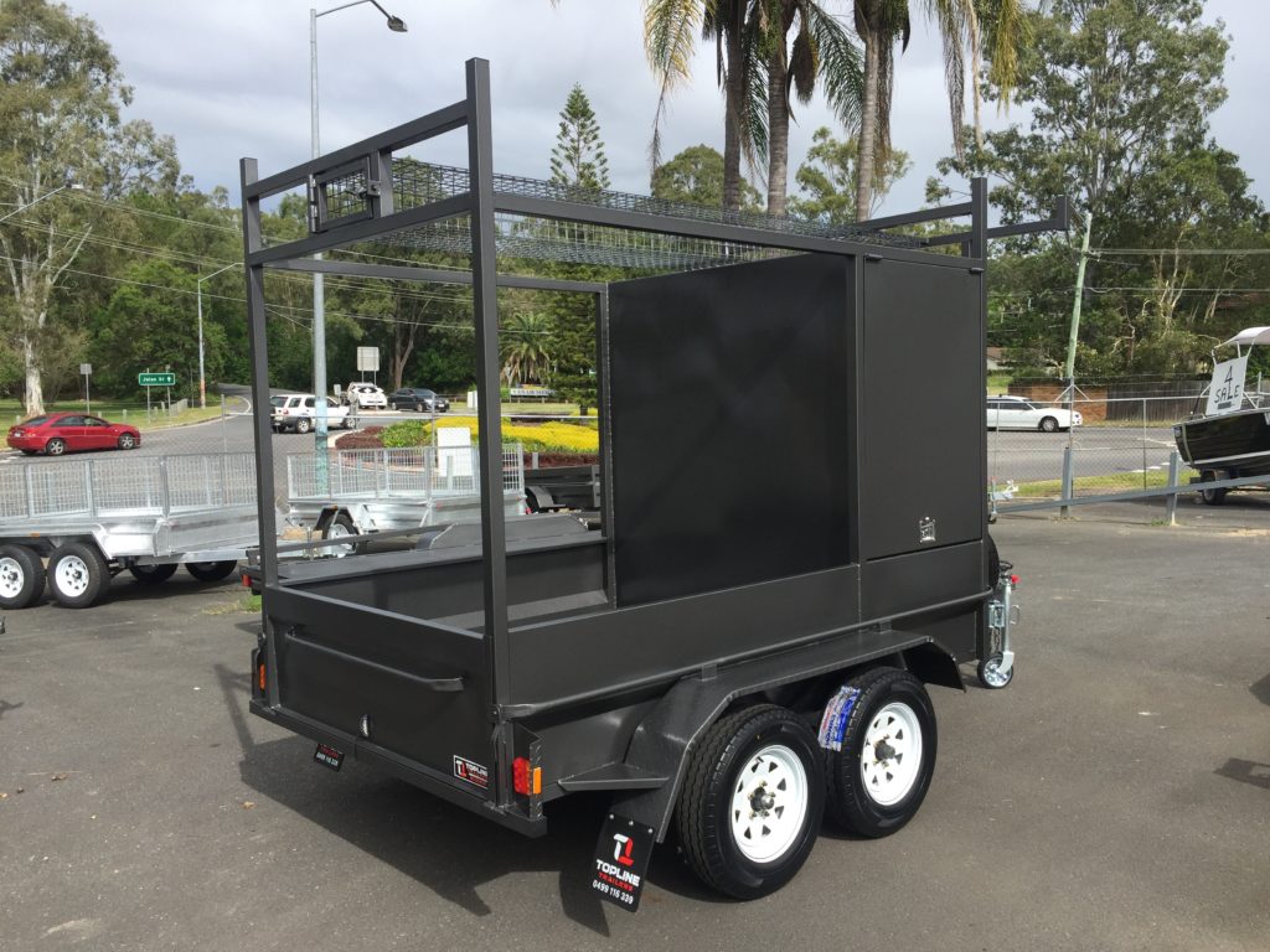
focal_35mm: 29
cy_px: 476
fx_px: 1064
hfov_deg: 61.7
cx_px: 635
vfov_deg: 48.2
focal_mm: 4.15
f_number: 2.2
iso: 32
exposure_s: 1/1799
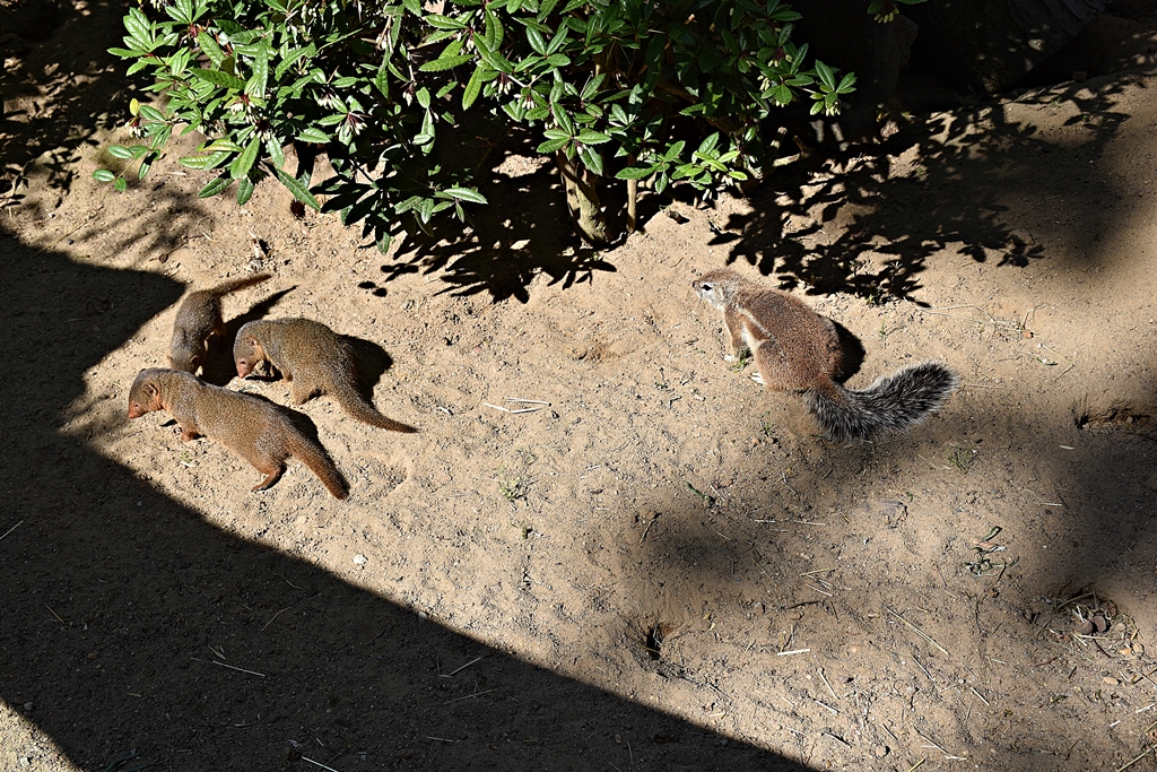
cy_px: 386
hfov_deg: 35.0
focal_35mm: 57
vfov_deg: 23.8
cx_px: 578
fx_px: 1832
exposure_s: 1/320
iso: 200
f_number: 9
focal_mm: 38
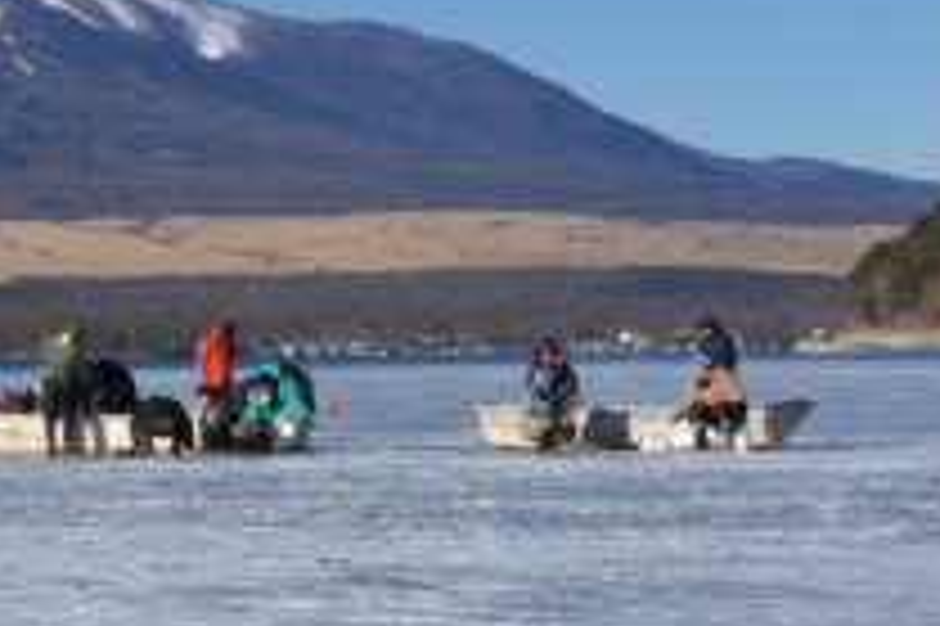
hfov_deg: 13.0
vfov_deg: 9.1
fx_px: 3887
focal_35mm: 149
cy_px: -25
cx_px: -513
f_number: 25
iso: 200
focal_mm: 26
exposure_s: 1/20
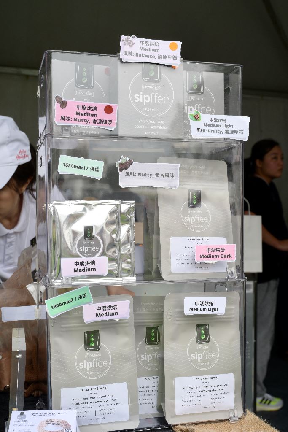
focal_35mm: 43
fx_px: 516
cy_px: 216
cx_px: 144
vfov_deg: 45.4
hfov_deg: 31.2
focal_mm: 43
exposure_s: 1/125
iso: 320
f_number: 9
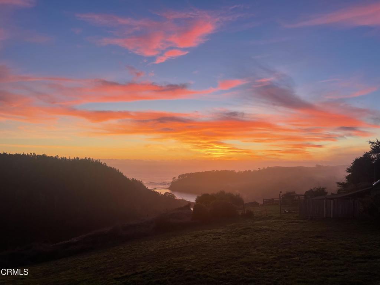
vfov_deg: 53.1
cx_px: 190
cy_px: 142
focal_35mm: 26
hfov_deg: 67.3
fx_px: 285
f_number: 1.6
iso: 32
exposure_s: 1/130
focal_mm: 4.2
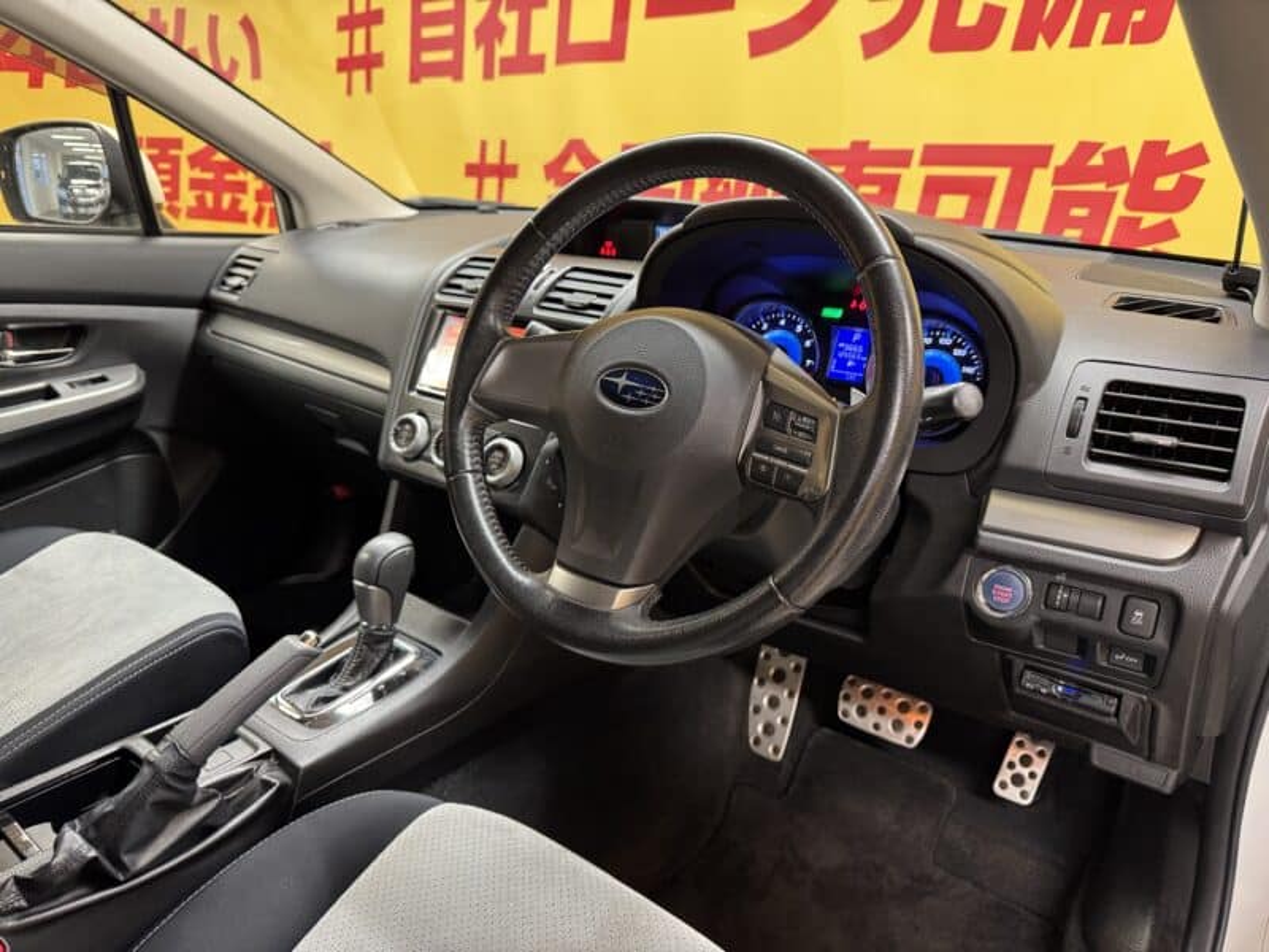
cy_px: 476
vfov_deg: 56.8
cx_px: 634
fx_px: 880
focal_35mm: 24
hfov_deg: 71.6
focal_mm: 6.76
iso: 320
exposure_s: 1/50
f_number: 1.78
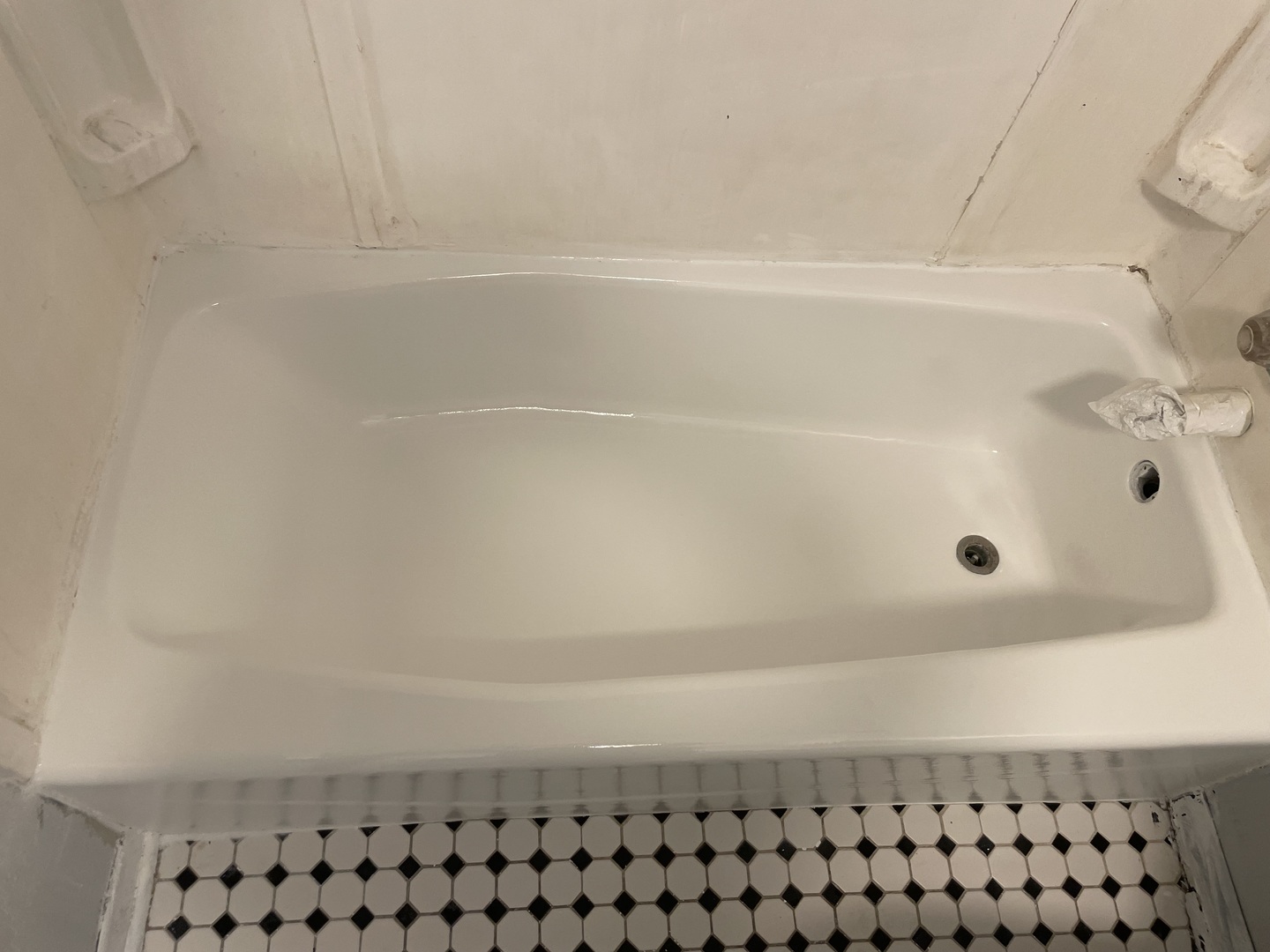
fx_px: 954
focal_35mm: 26
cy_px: 476
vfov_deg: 53.1
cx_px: 635
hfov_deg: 67.3
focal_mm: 4.2
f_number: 1.6
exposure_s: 1/60
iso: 100
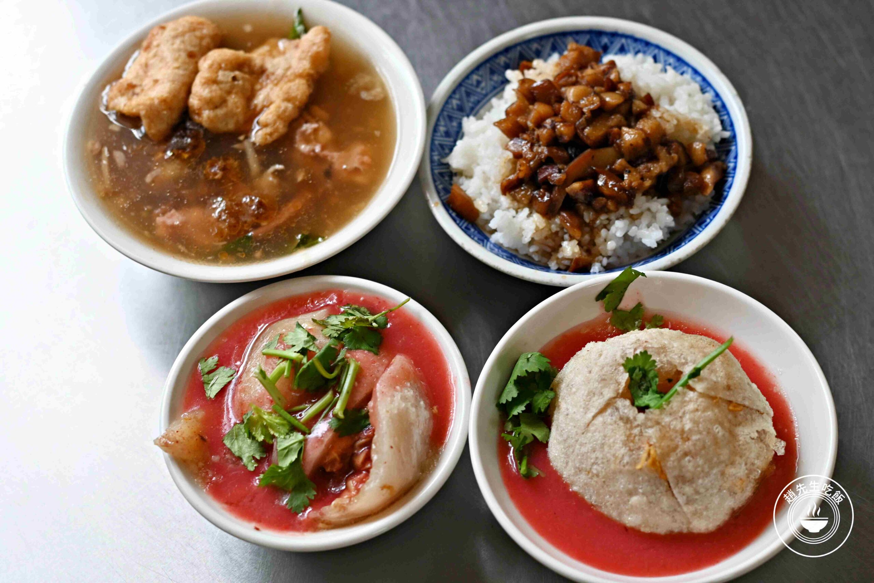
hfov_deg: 27.0
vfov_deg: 18.2
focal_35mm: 75
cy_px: 292
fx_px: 1821
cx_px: 437
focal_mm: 50
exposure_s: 1/160
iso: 360
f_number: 3.2
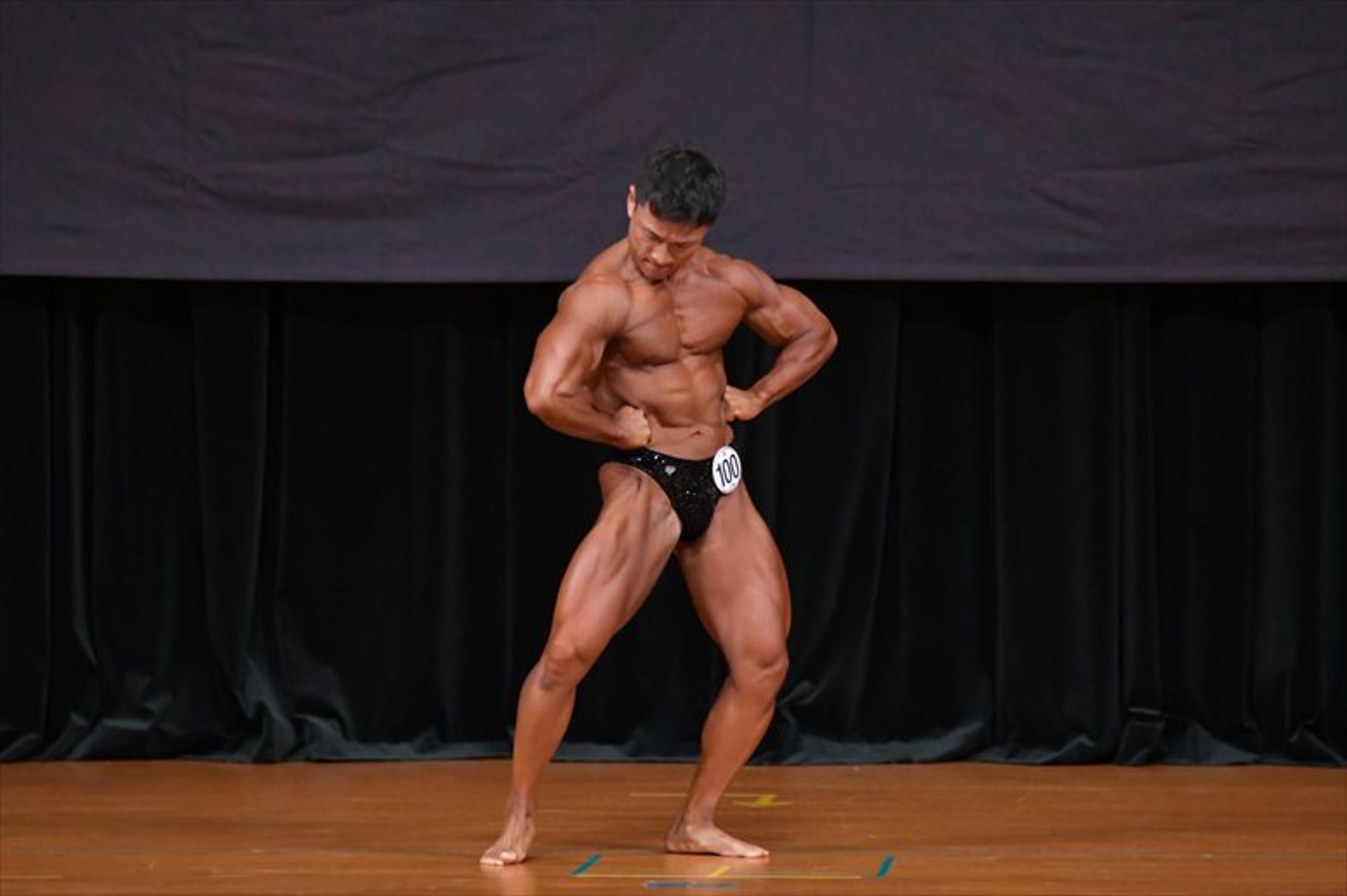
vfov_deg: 4.6
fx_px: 11220
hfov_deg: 6.9
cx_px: 674
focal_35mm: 300
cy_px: 448
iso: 4000
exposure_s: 1/400
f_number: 5.6
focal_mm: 200
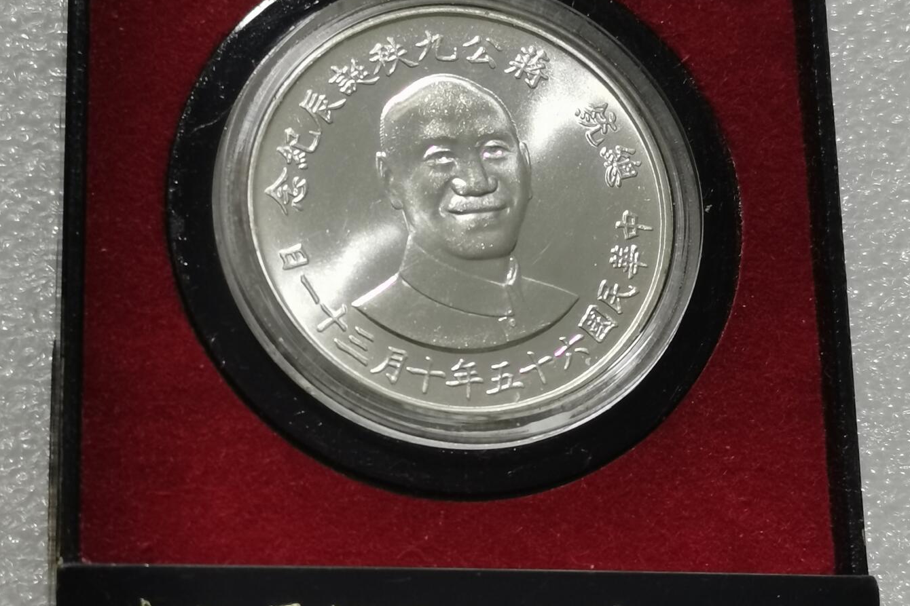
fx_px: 2578
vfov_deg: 13.4
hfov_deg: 20.0
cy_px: 212
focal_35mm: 102
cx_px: 458
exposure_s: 1/100
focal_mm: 5.58
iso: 64
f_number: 1.8
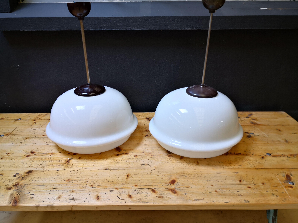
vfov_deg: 51.4
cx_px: 149
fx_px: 232
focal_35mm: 27
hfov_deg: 65.3
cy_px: 112
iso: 50
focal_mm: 3.95
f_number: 1.6
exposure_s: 1/100
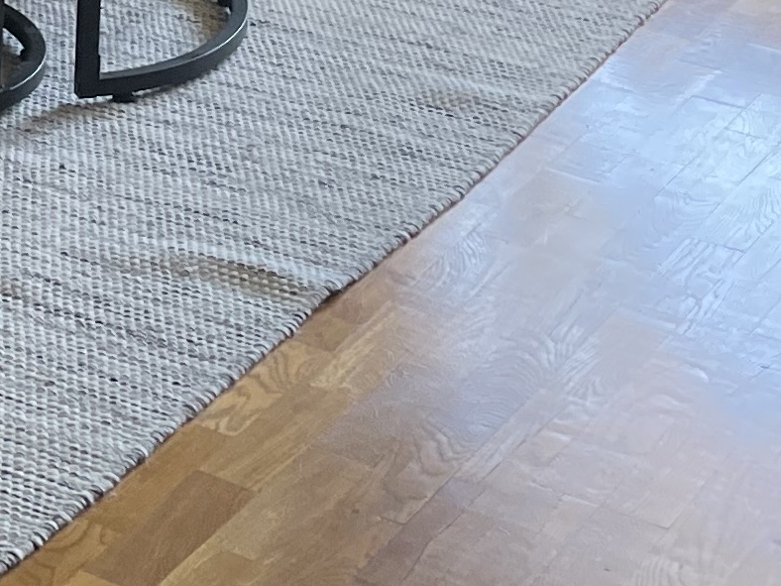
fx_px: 3001
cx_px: -324
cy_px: -502
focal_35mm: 133
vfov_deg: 10.4
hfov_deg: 14.1
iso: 100
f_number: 1.6
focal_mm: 4.2
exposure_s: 1/121
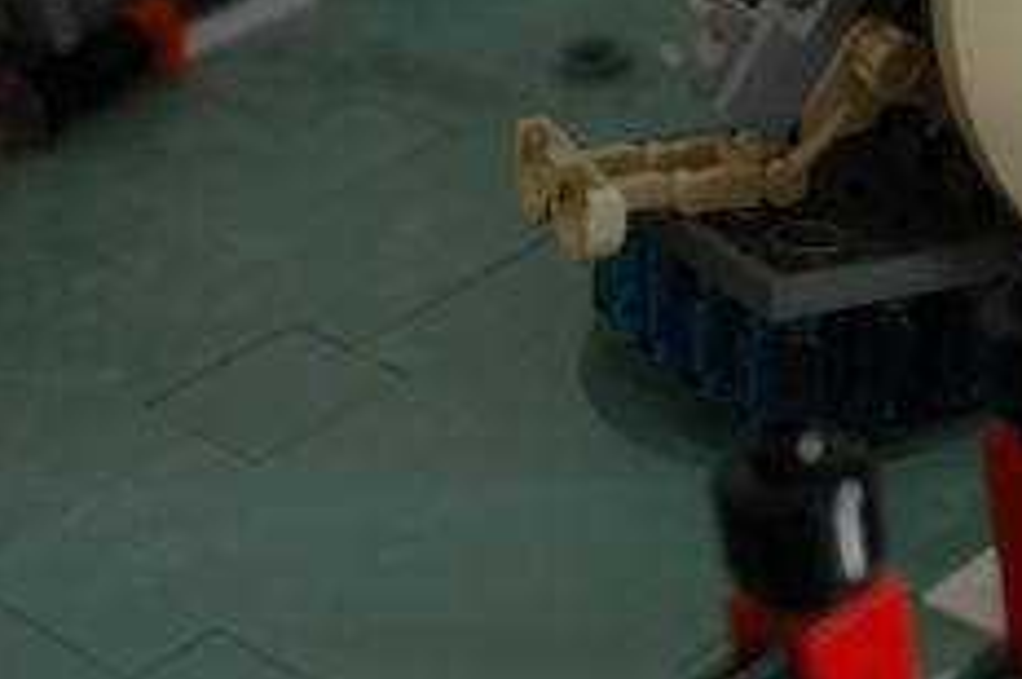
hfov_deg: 17.5
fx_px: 3288
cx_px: 802
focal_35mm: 116
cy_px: 71
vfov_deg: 11.7
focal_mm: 28
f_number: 4.5
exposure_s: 1/80
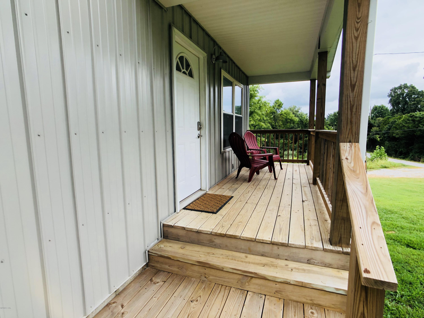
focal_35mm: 28
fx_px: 343
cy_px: 159
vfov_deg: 49.7
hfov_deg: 63.4
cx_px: 212
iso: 20
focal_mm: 3.99
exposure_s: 1/412
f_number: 1.8
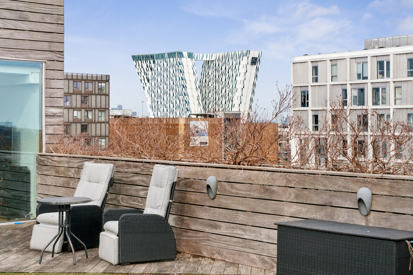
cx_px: 206
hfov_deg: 35.1
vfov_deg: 23.8
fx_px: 654
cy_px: 138
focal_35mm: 57
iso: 200
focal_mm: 38
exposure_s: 1/320
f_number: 10
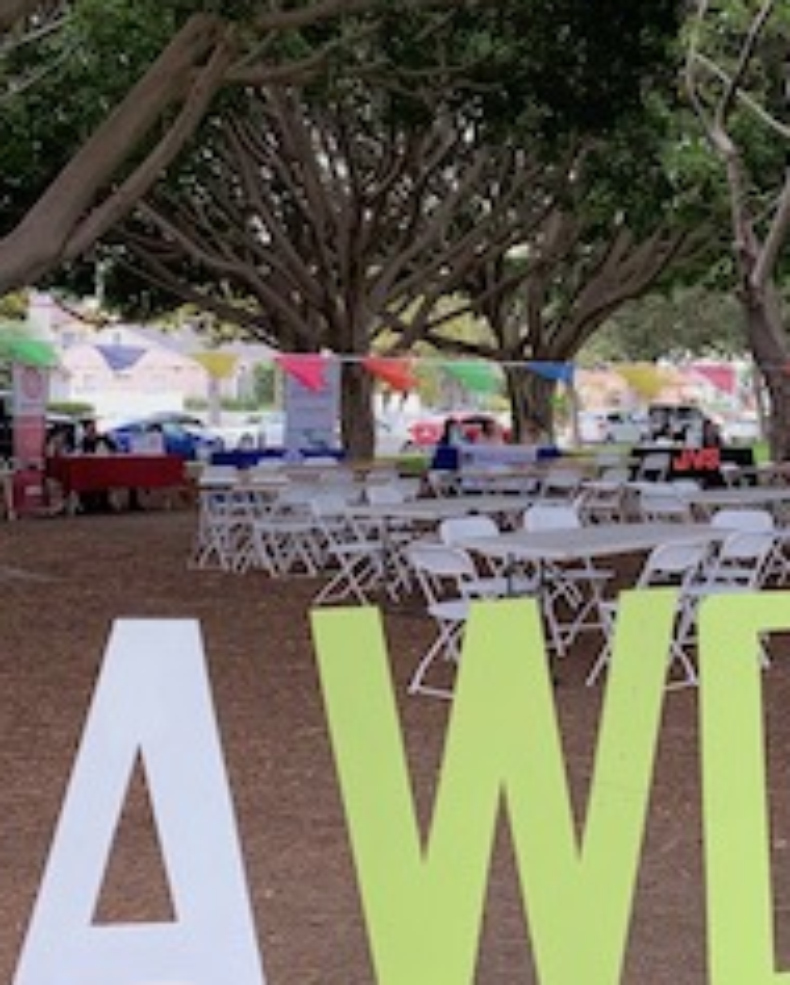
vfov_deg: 30.7
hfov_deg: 24.6
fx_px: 1781
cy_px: 312
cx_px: 649
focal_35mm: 61
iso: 25
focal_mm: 4.25
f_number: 1.8
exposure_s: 1/227
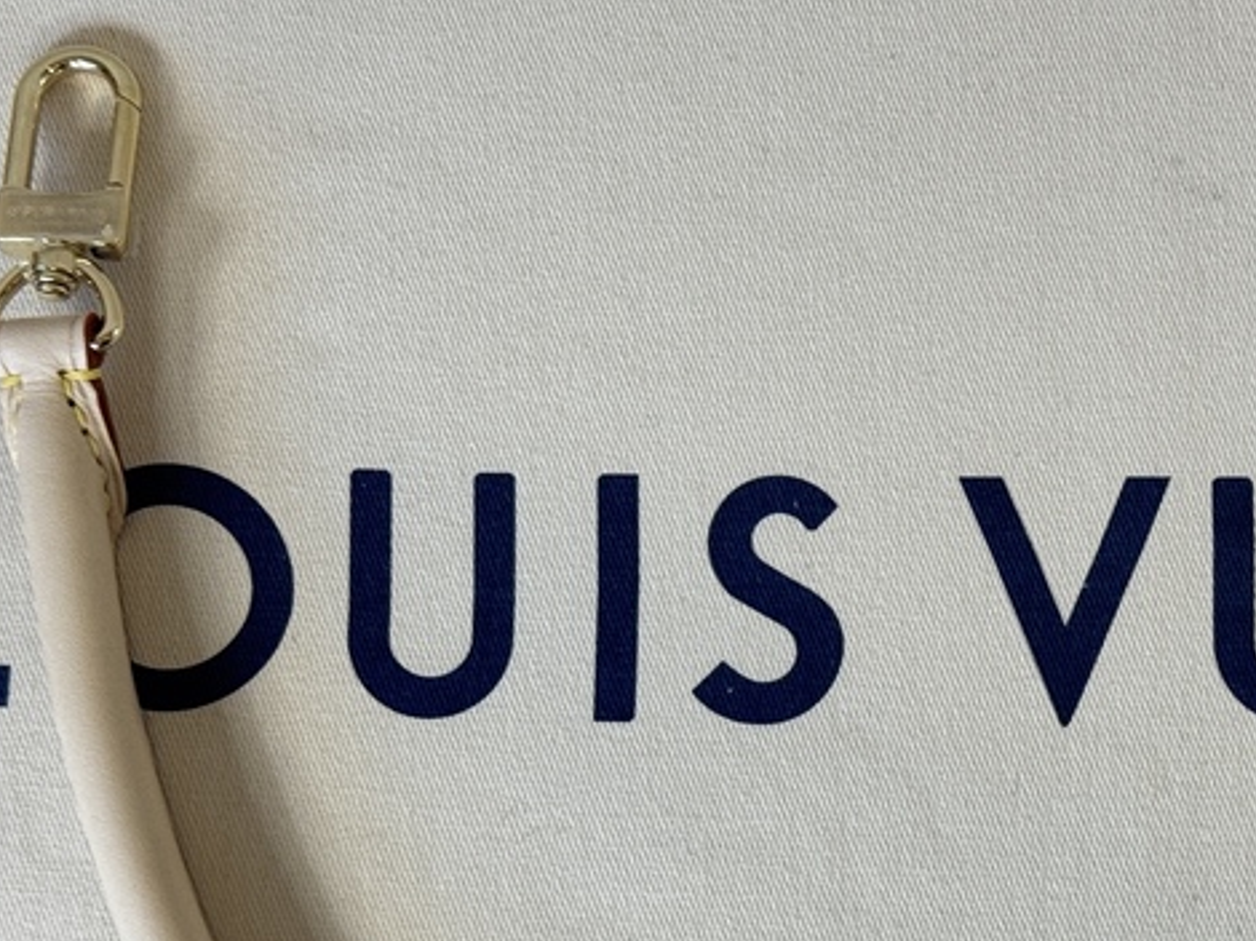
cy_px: 791
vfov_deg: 14.3
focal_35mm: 103
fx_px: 3735
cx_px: 1136
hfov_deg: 18.8
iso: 100
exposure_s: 1/50
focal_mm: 6.76
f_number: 1.78
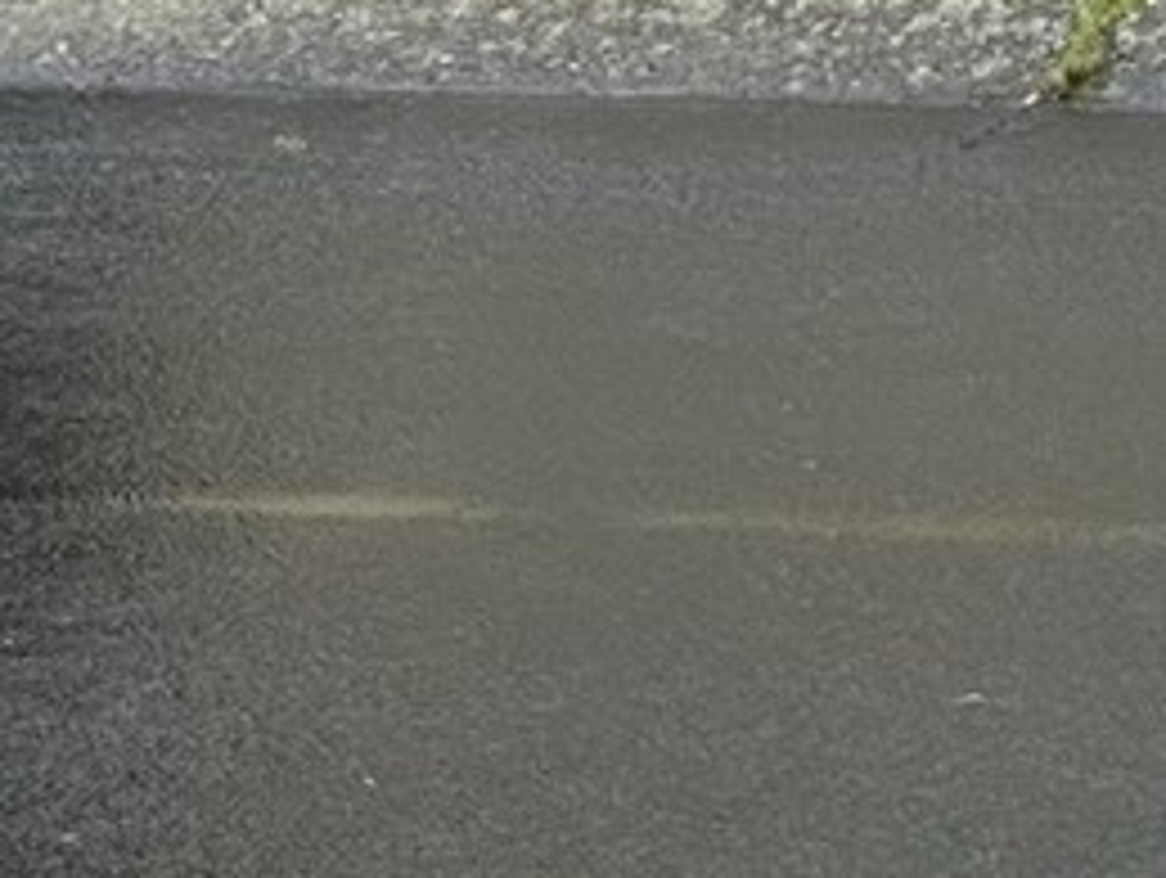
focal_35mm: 148
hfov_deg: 10.4
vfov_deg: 8.7
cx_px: 3264
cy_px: -1571
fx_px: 4992
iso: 80
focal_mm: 6.86
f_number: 1.78
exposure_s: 1/1453
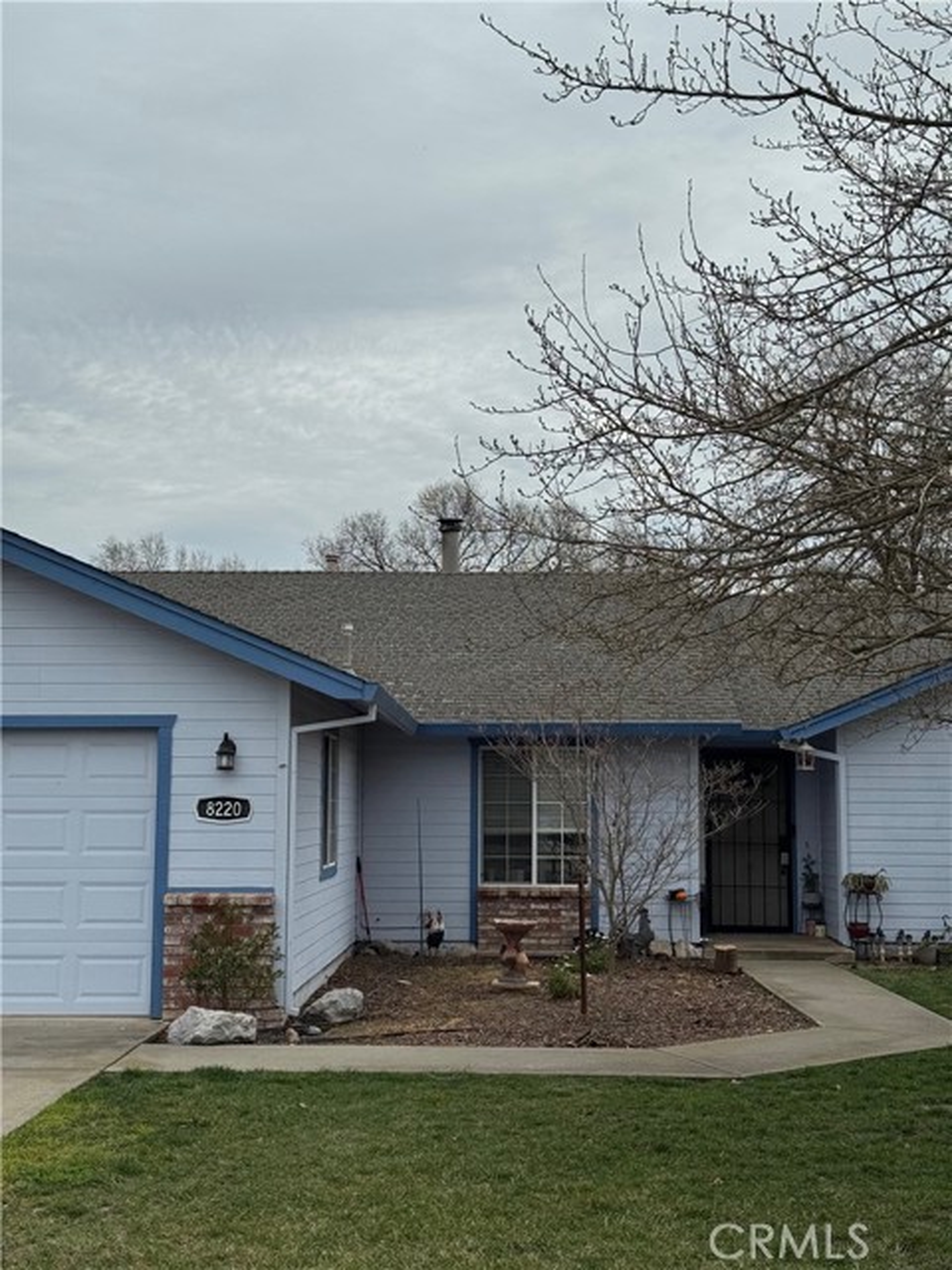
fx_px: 1760
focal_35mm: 48
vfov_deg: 39.7
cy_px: 635
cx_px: 476
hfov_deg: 30.3
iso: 64
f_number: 1.78
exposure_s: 1/7092
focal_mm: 6.76
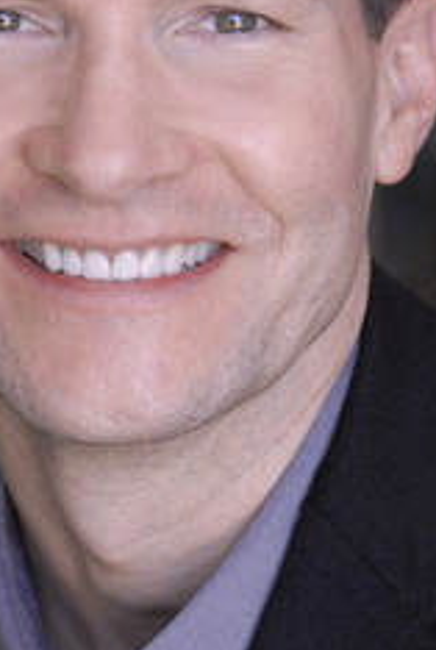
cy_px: 278
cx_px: 110
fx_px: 5842
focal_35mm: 323
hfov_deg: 4.3
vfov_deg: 6.4
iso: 800
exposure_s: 1/160
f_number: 5
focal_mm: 105
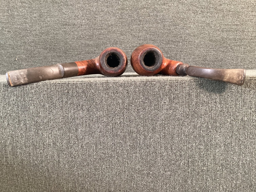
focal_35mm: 31
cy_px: 96
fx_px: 229
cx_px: 128
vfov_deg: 45.4
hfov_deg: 58.3
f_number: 2.4
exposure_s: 1/40
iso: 320
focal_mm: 3.3
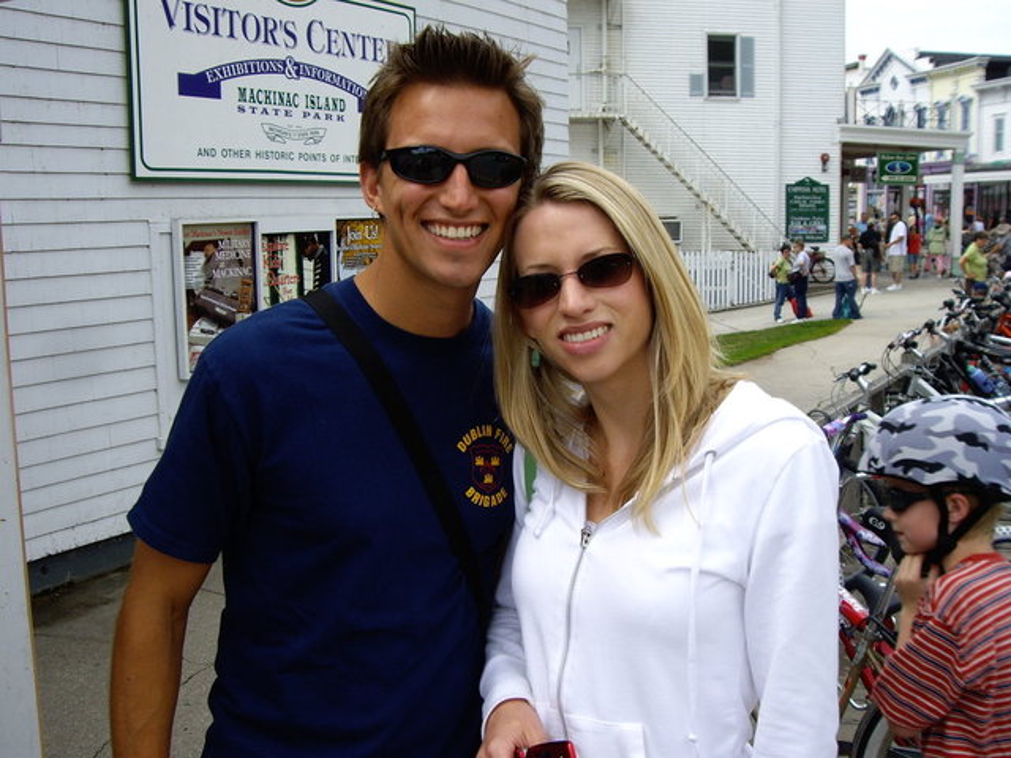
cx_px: 506
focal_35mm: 38
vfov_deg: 37.7
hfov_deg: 49.0
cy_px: 379
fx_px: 1110
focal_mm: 6.2
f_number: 4.3
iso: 50
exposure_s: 1/200
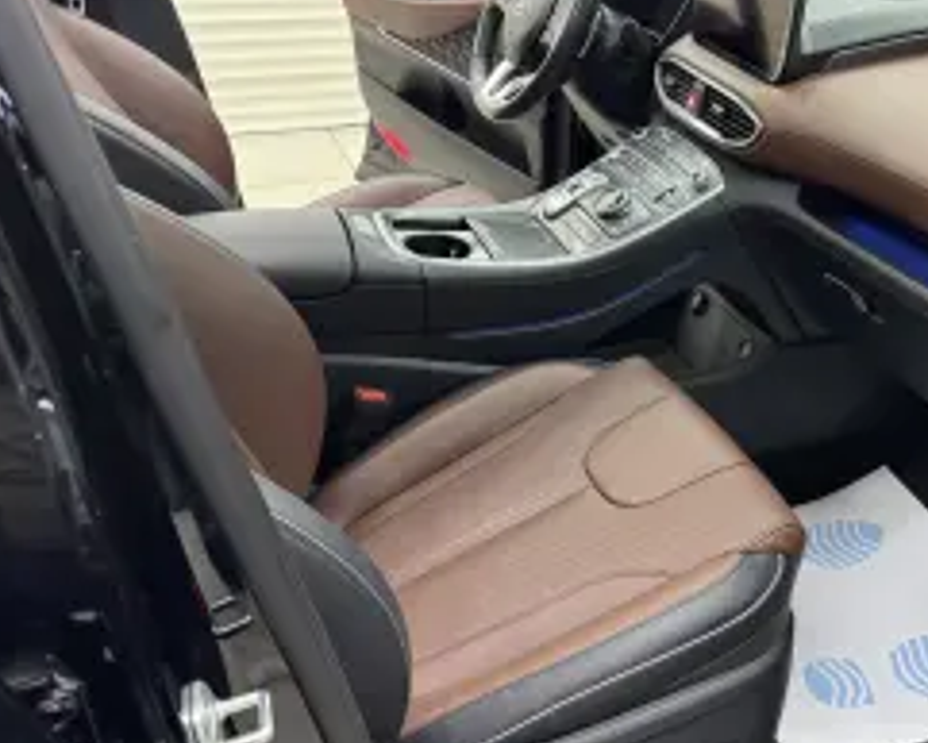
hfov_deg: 50.0
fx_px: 962
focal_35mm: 35
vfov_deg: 42.3
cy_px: 366
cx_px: 662
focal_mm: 6.76
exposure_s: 1/50
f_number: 1.78
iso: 640
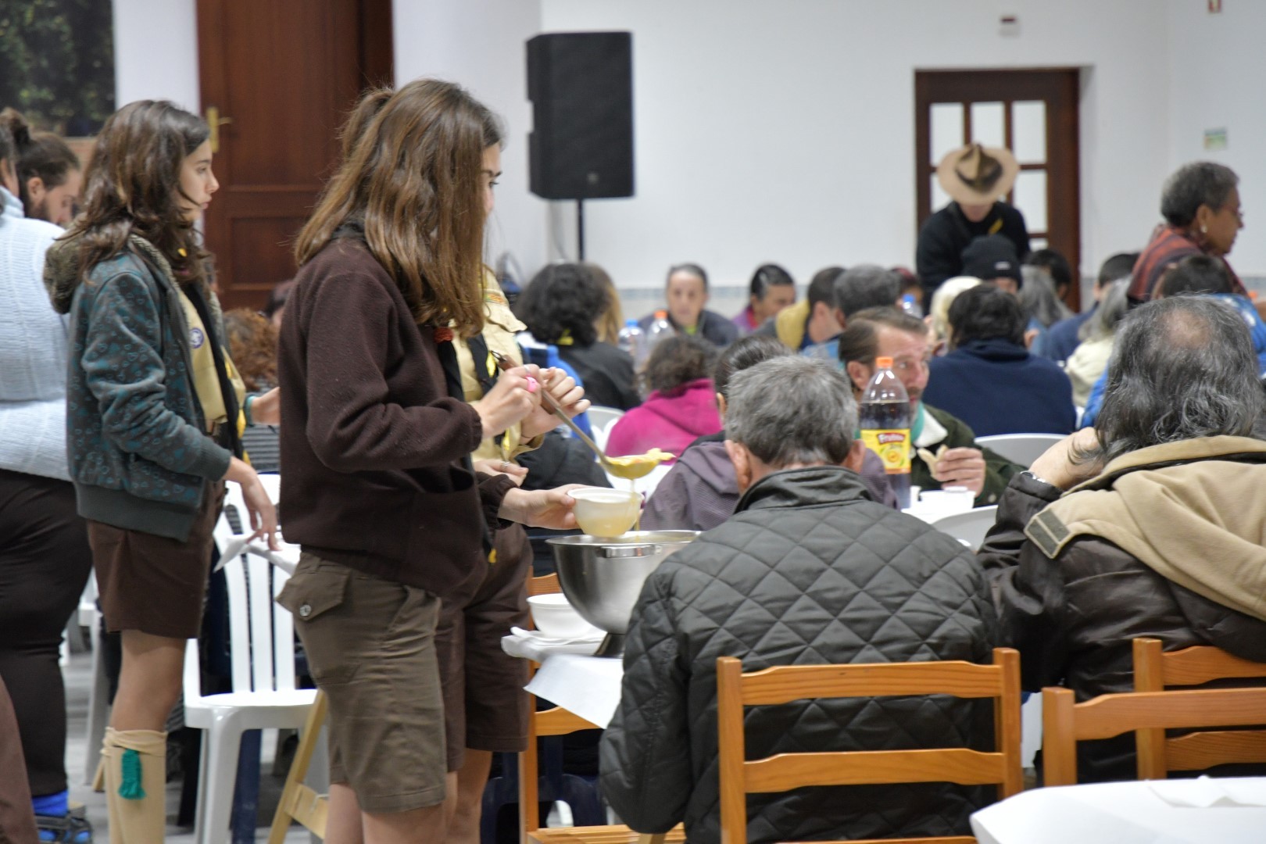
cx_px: 633
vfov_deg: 11.4
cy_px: 422
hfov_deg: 17.1
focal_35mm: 120
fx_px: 4220
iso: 1600
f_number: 4
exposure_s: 1/30
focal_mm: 80
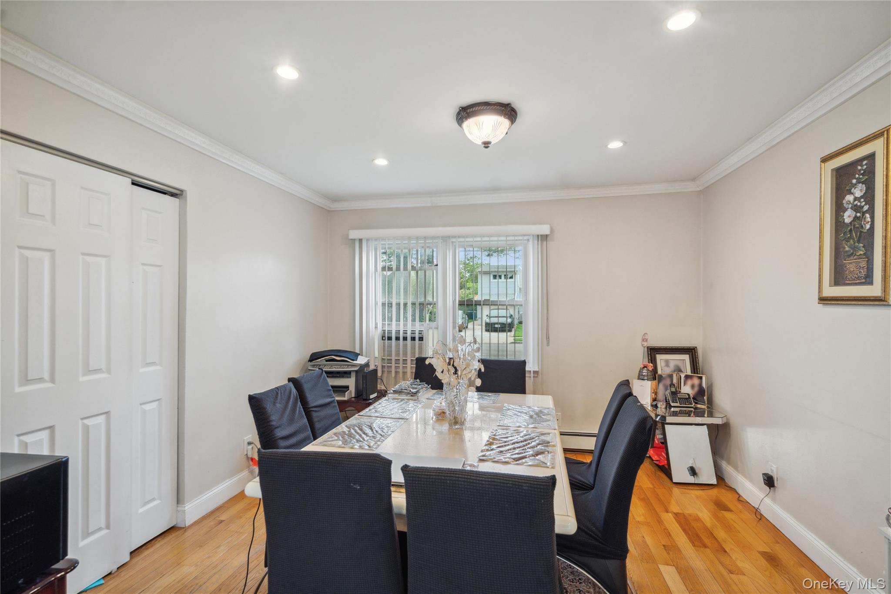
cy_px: 297
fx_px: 396
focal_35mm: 16
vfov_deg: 73.7
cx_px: 446
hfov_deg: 96.7
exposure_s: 1/80
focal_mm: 16
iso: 640
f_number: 5
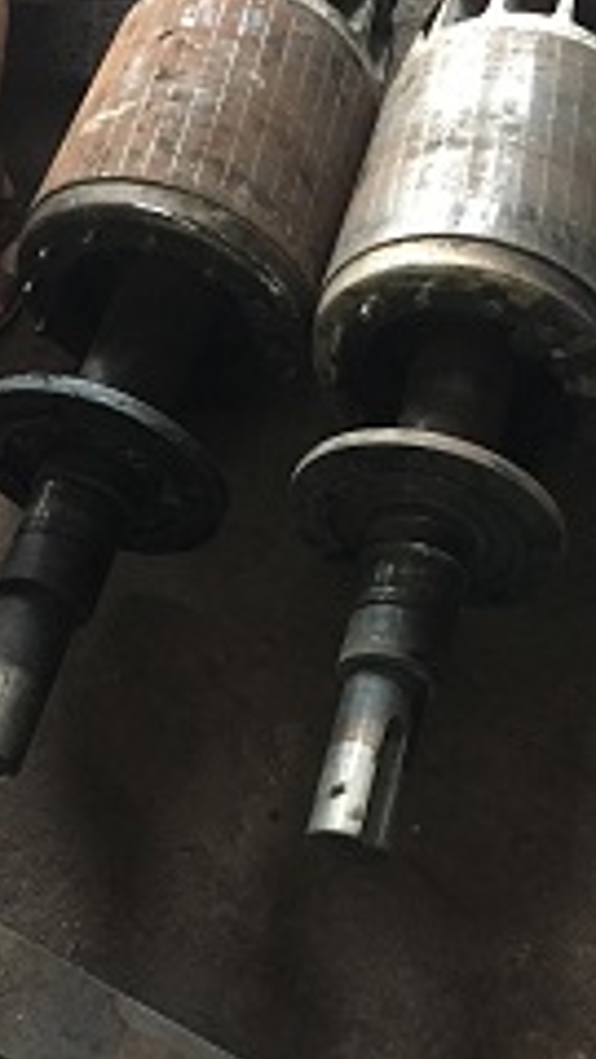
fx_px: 1292
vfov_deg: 44.5
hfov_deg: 25.9
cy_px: 485
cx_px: 362
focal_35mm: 46
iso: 320
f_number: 2.2
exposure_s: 1/17
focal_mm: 4.15
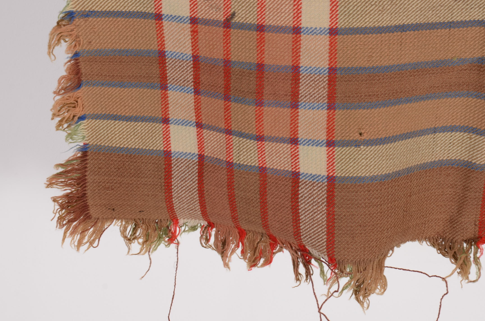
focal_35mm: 181
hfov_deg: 11.4
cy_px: 166
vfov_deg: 7.6
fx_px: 2427
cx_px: 260
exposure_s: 1/80
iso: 125
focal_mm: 105
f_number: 11
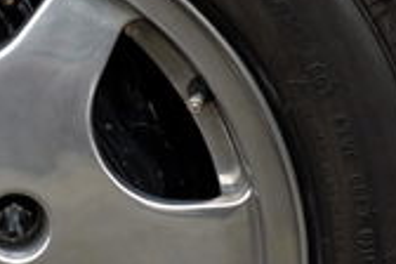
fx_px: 3674
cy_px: 269
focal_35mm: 334
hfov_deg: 6.1
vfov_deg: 4.1
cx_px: -80
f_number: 4
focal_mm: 48.4
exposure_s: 1/90
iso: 200
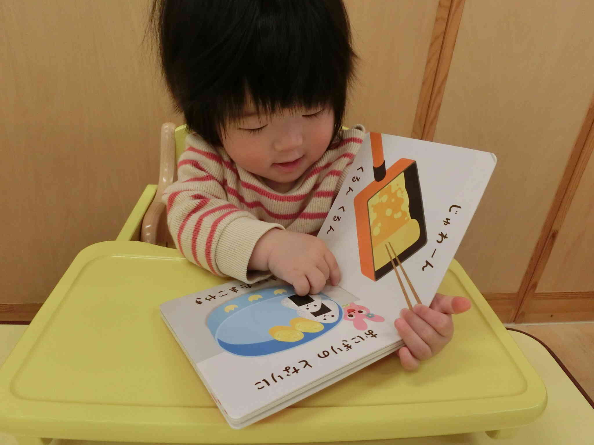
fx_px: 429
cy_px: 222
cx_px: 297
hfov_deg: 69.4
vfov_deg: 54.9
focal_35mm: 25
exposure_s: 1/125
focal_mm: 4.5
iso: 250
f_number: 3.5
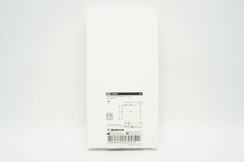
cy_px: 81
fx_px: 223
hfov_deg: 57.3
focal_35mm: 33
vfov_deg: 39.9
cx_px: 122
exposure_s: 1/13
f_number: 13
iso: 400
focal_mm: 22
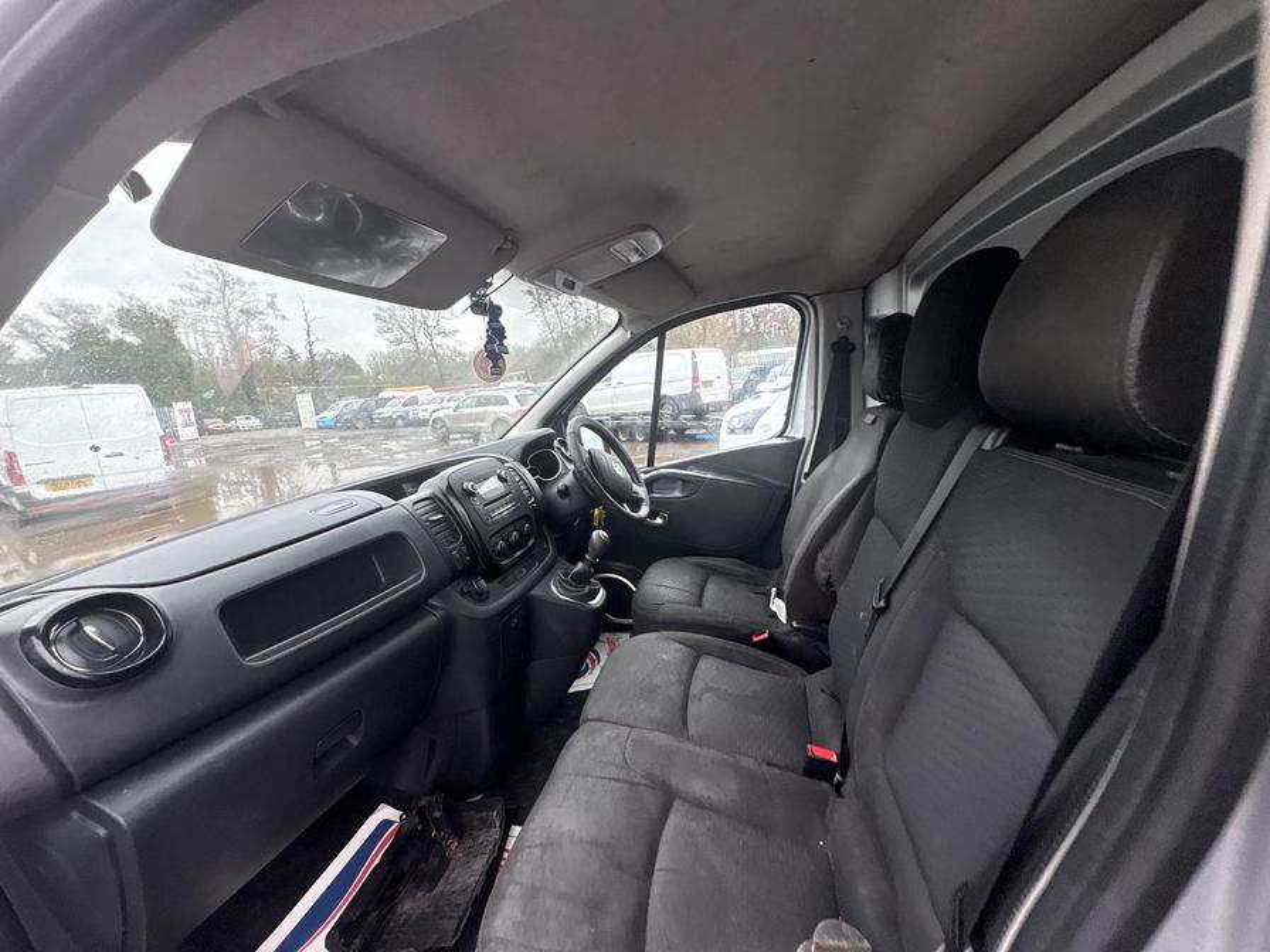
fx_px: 514
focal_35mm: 14
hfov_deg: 102.1
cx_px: 635
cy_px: 476
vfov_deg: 85.7
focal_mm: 2.22
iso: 125
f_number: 2.2
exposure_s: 1/99
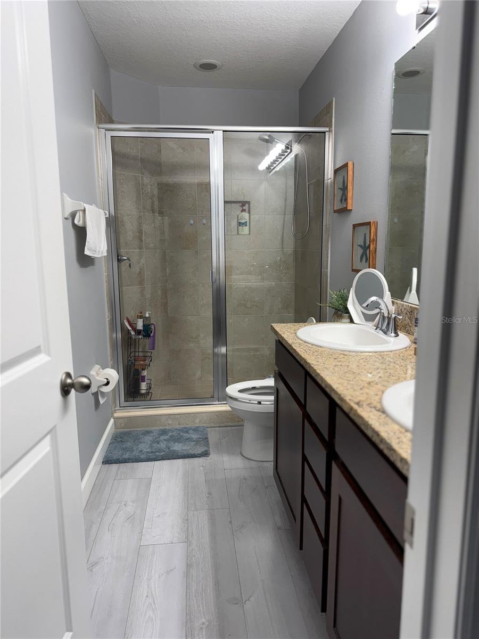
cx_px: 240
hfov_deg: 56.8
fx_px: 443
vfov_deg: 71.6
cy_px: 320
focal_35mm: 24
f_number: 1.78
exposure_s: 1/120
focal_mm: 6.76
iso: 125
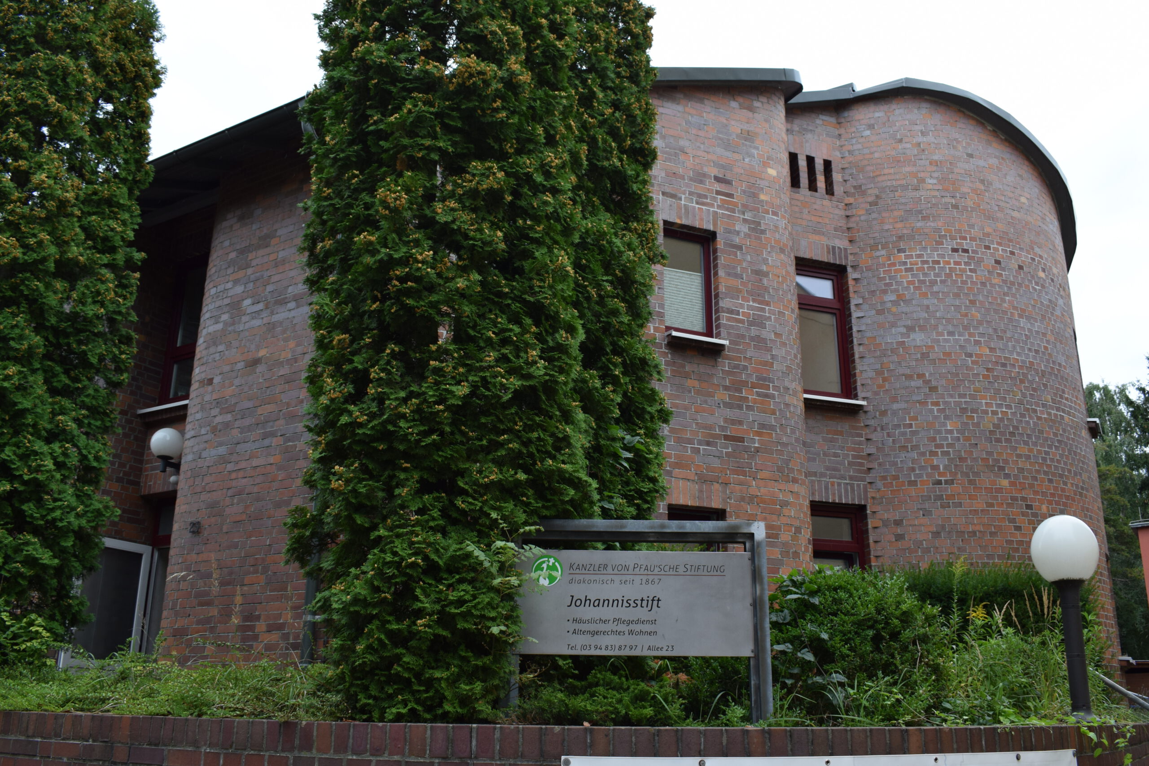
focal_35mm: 32
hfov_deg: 59.5
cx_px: 574
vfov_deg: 41.7
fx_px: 1006
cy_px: 383
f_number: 7.1
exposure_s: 1/200
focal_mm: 21
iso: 400
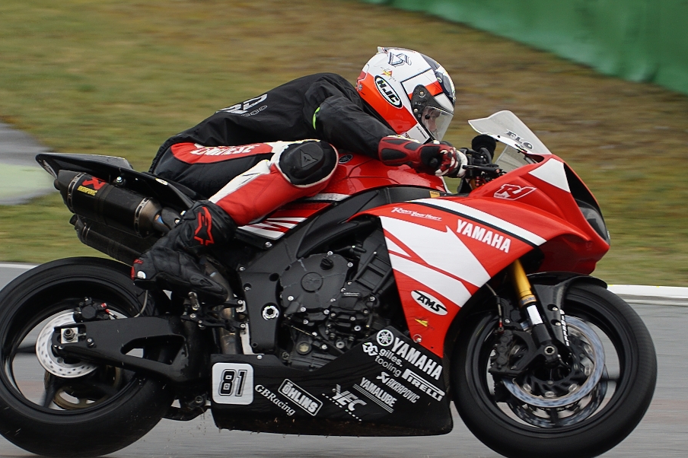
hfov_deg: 8.1
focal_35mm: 255
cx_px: 282
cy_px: 302
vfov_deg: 5.4
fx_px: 4871
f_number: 5.6
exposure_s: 1/320
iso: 160
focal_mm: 120
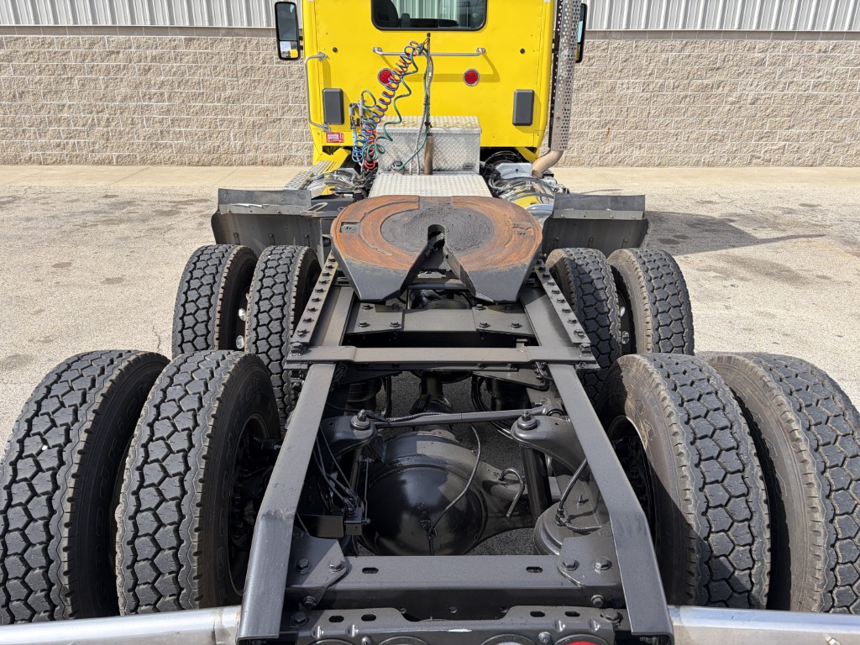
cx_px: 430
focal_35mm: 26
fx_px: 646
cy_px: 322
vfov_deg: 53.1
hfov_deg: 67.3
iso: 50
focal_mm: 5.96
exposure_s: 1/1799
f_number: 1.6
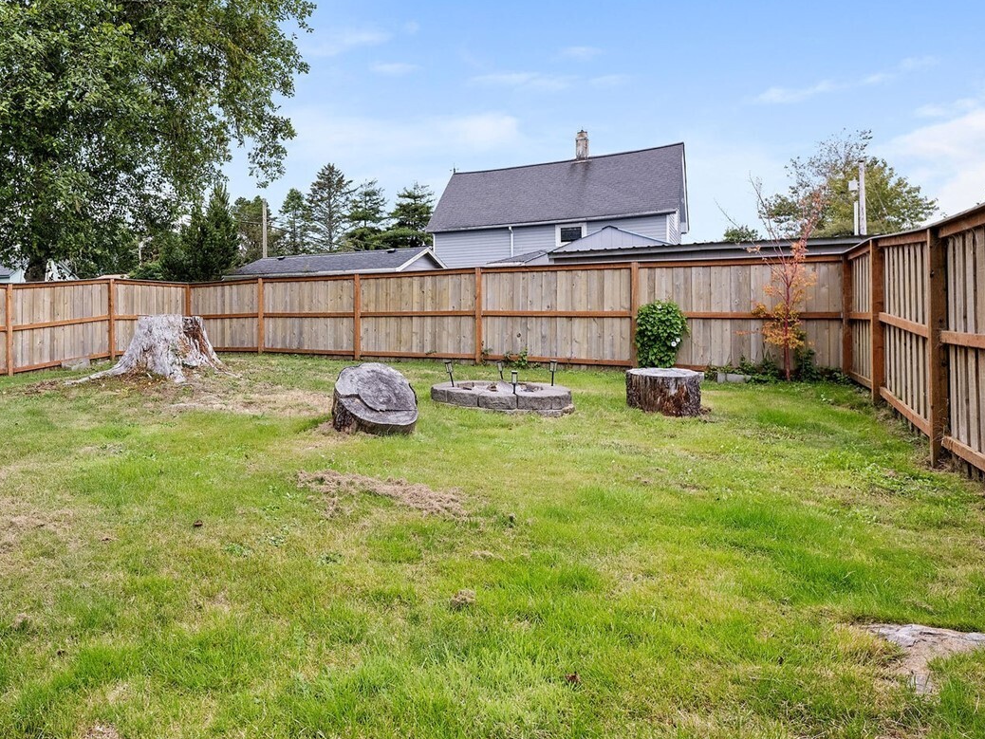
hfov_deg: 71.7
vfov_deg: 60.7
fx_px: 626
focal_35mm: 22
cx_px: 259
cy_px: 303
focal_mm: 14
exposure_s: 1/2000
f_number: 5
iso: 1000
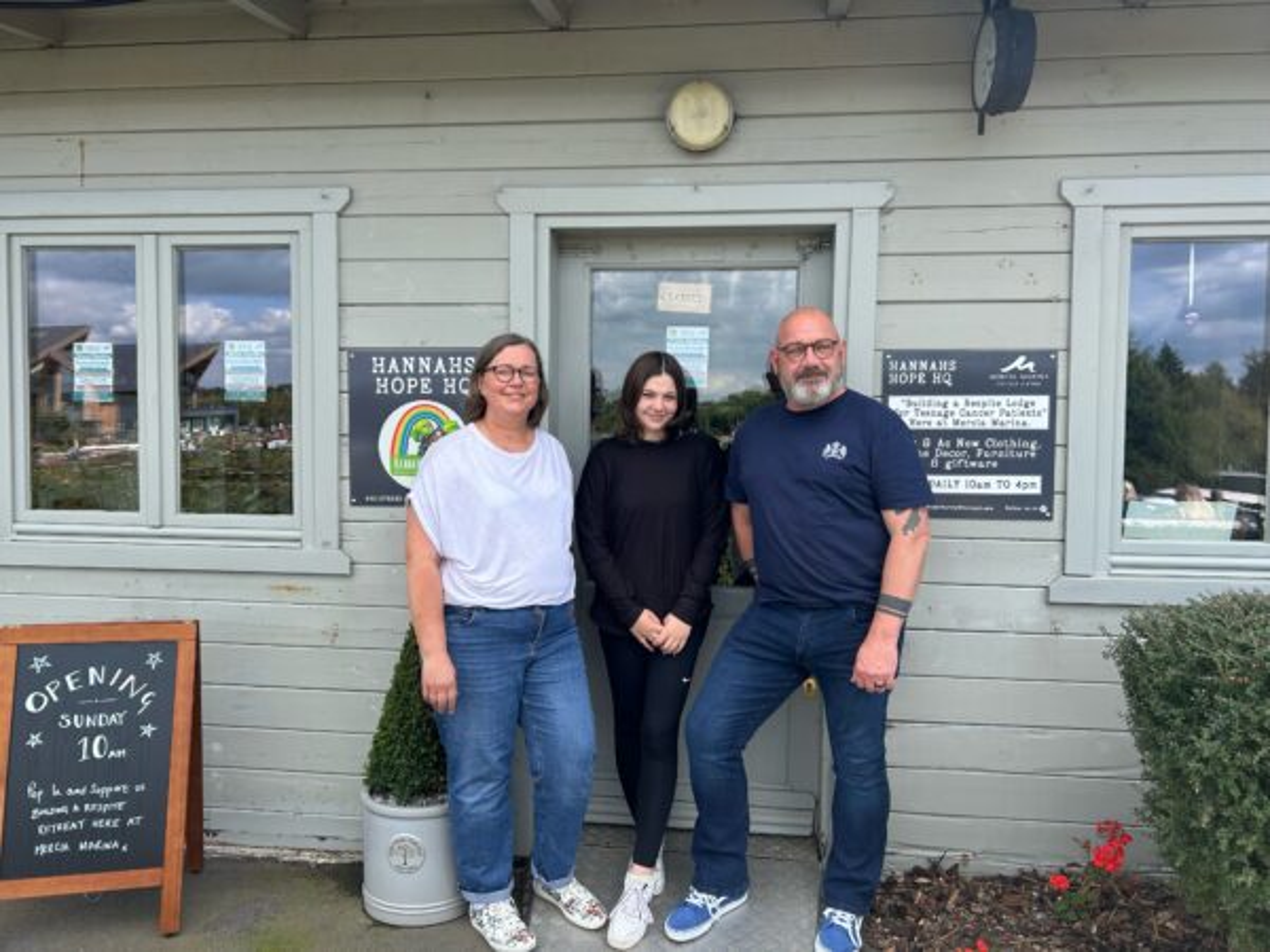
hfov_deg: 67.3
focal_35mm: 26
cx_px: 635
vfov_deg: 53.1
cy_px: 476
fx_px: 954
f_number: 1.5
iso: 50
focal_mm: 5.7
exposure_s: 1/1068
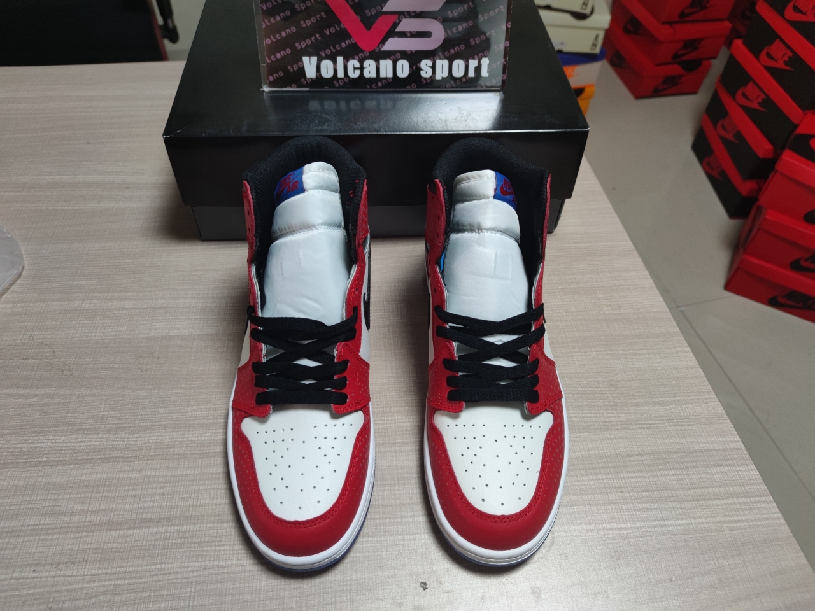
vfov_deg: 56.8
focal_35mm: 24
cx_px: 408
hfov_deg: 71.6
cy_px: 306
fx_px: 565
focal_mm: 6.72
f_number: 1.69
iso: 318
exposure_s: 1/100
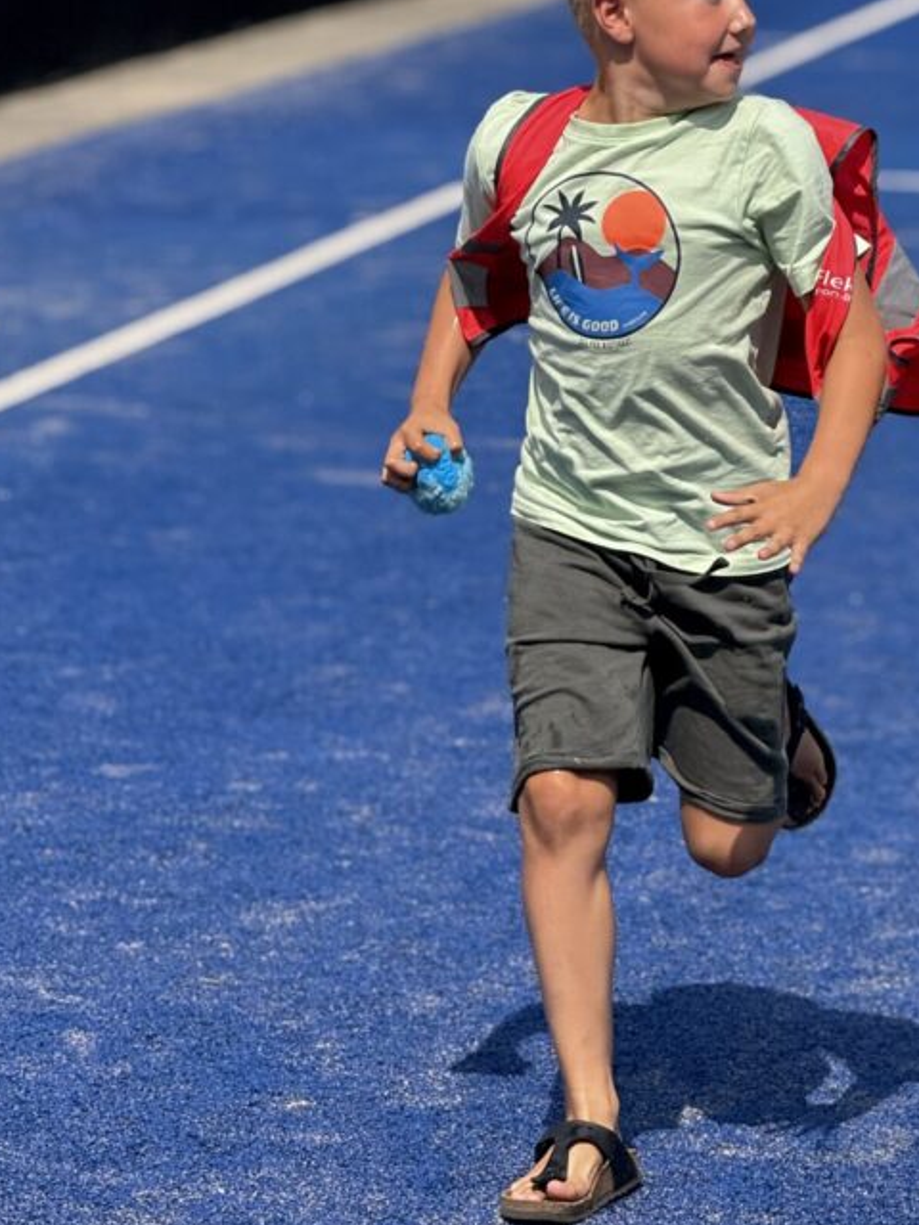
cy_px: 381
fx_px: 6796
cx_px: 651
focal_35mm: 192
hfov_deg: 7.7
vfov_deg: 10.3
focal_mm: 15.66
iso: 50
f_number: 2.8
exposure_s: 1/951
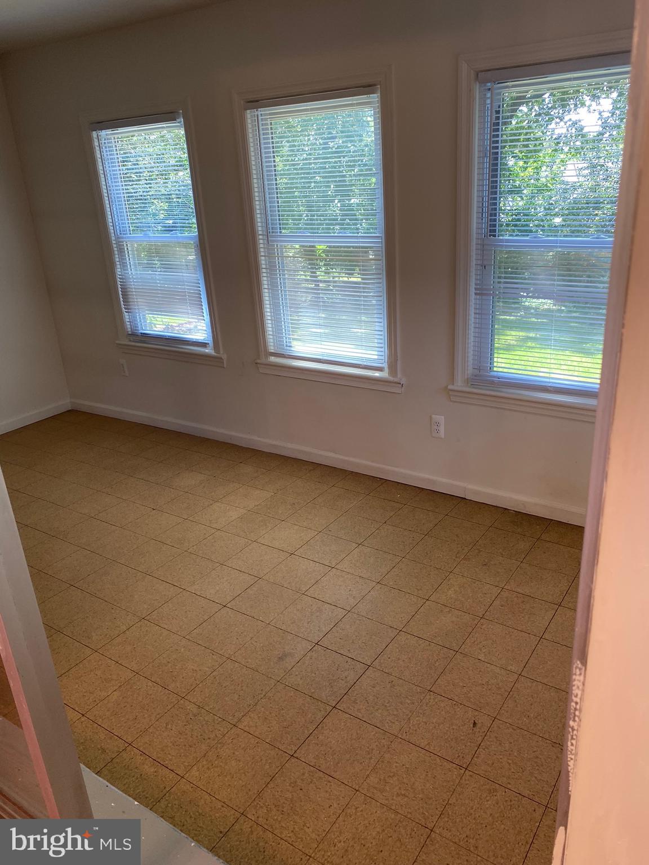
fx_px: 650
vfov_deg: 67.3
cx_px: 324
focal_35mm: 26
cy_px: 432
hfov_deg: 53.1
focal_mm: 4.25
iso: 125
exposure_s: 1/120
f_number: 1.8
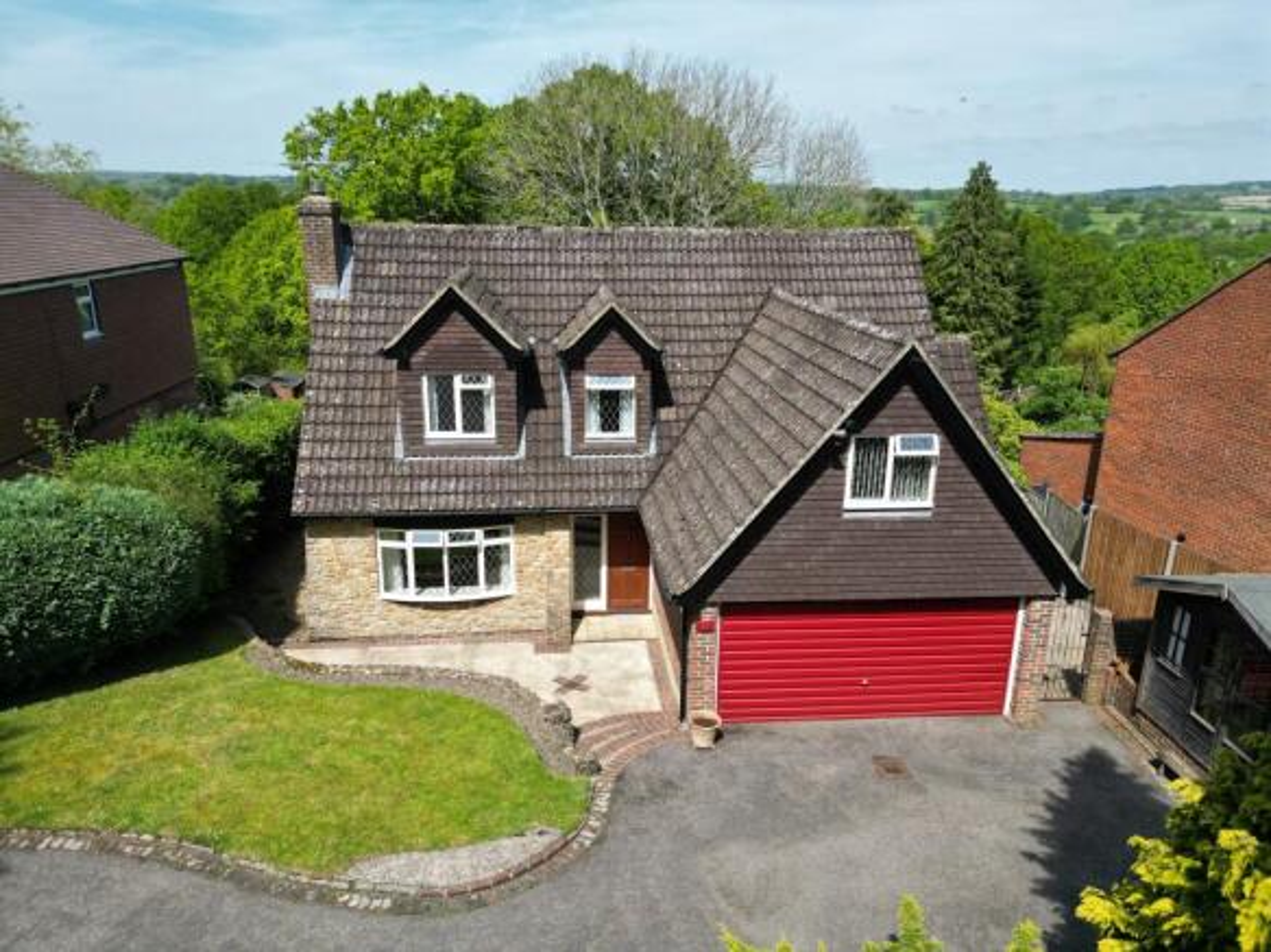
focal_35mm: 24
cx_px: 636
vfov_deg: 56.8
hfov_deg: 71.6
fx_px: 881
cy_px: 476
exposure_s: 1/2500
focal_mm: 6.72
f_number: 1.7
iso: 140
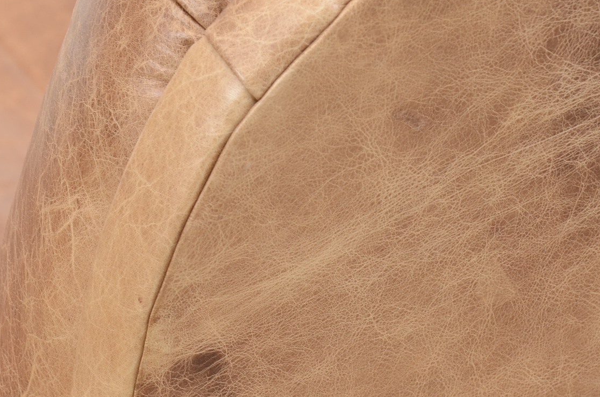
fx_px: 4407
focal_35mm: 265
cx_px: 125
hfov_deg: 7.8
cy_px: 408
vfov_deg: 5.2
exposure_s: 1/80
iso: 100
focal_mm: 80
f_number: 8
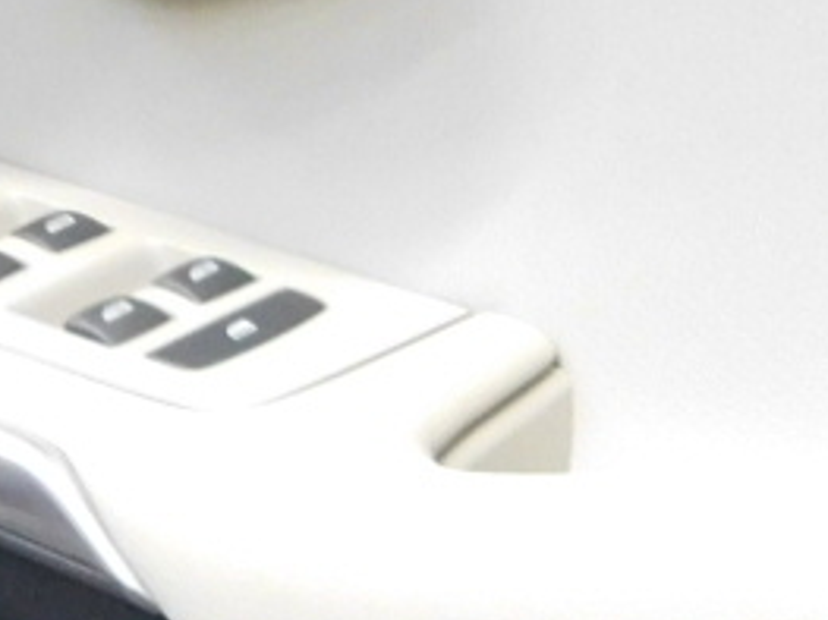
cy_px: 488
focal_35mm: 140
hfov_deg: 14.0
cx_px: 721
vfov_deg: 10.6
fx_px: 3347
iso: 400
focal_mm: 4
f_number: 3
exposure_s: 1/13
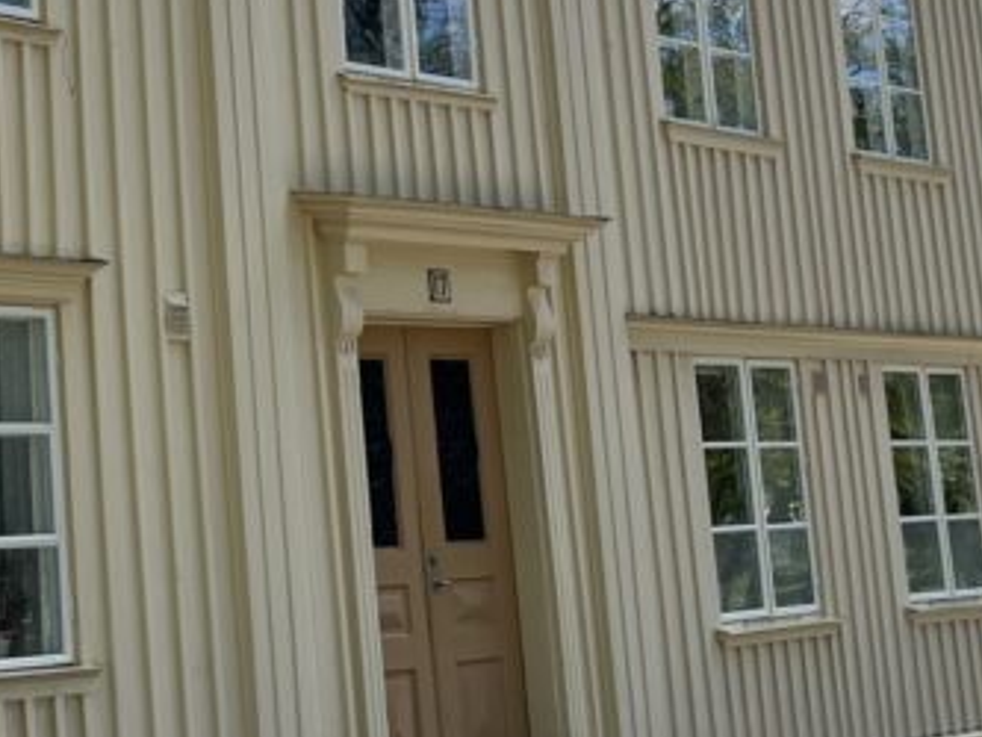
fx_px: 2270
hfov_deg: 23.5
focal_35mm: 80
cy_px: 29
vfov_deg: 18.1
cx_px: 32
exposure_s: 1/2358
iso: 50
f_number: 1.6
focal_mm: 5.1
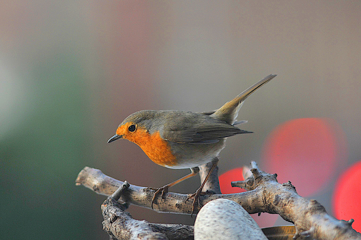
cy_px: 120
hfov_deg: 11.4
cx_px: 180
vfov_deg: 7.6
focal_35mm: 180
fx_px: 1804
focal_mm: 180
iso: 800
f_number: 2.8
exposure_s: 1/1600
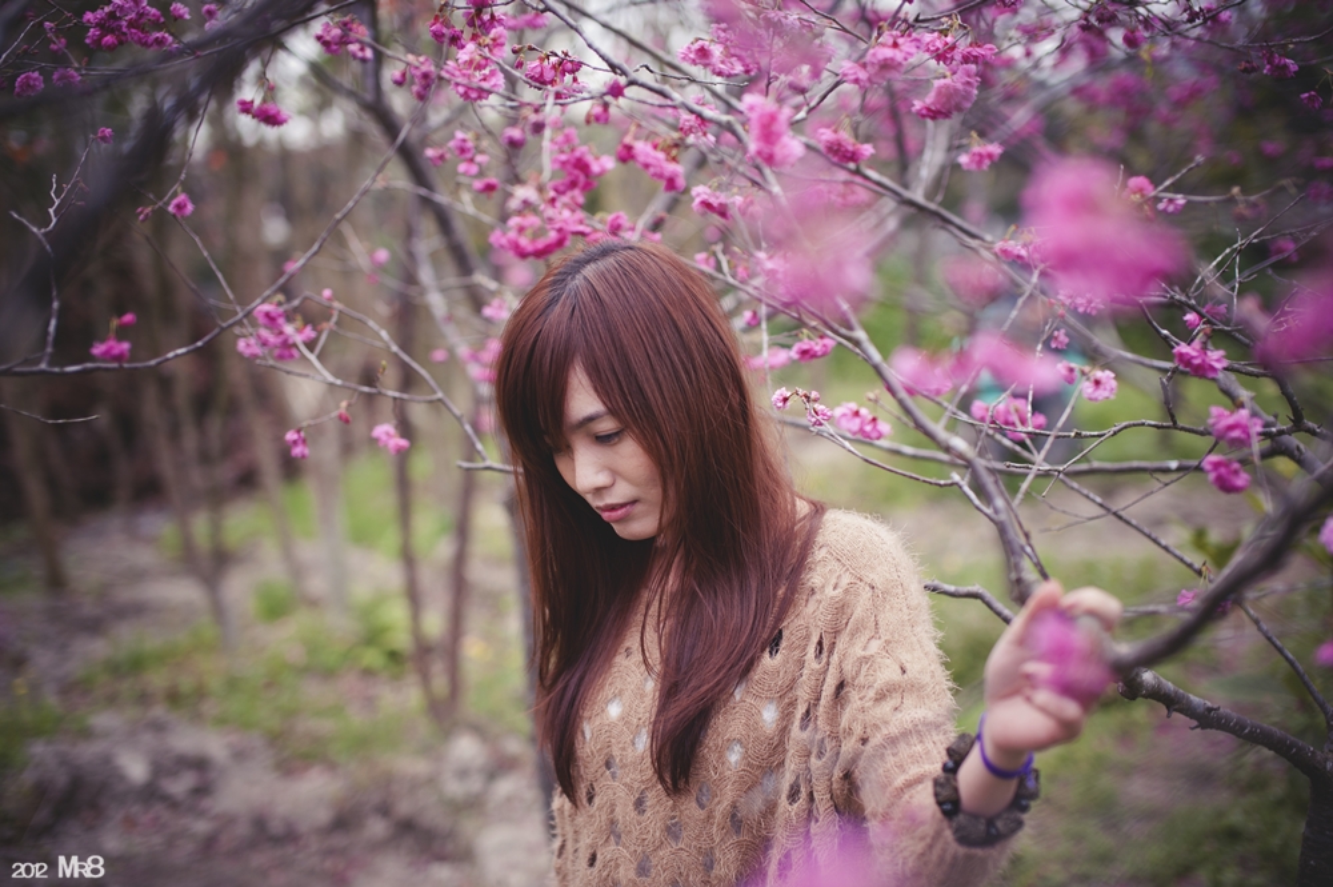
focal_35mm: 50
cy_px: 444
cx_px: 666
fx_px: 1850
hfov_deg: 39.6
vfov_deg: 26.9
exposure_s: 1/800
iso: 200
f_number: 2
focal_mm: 50
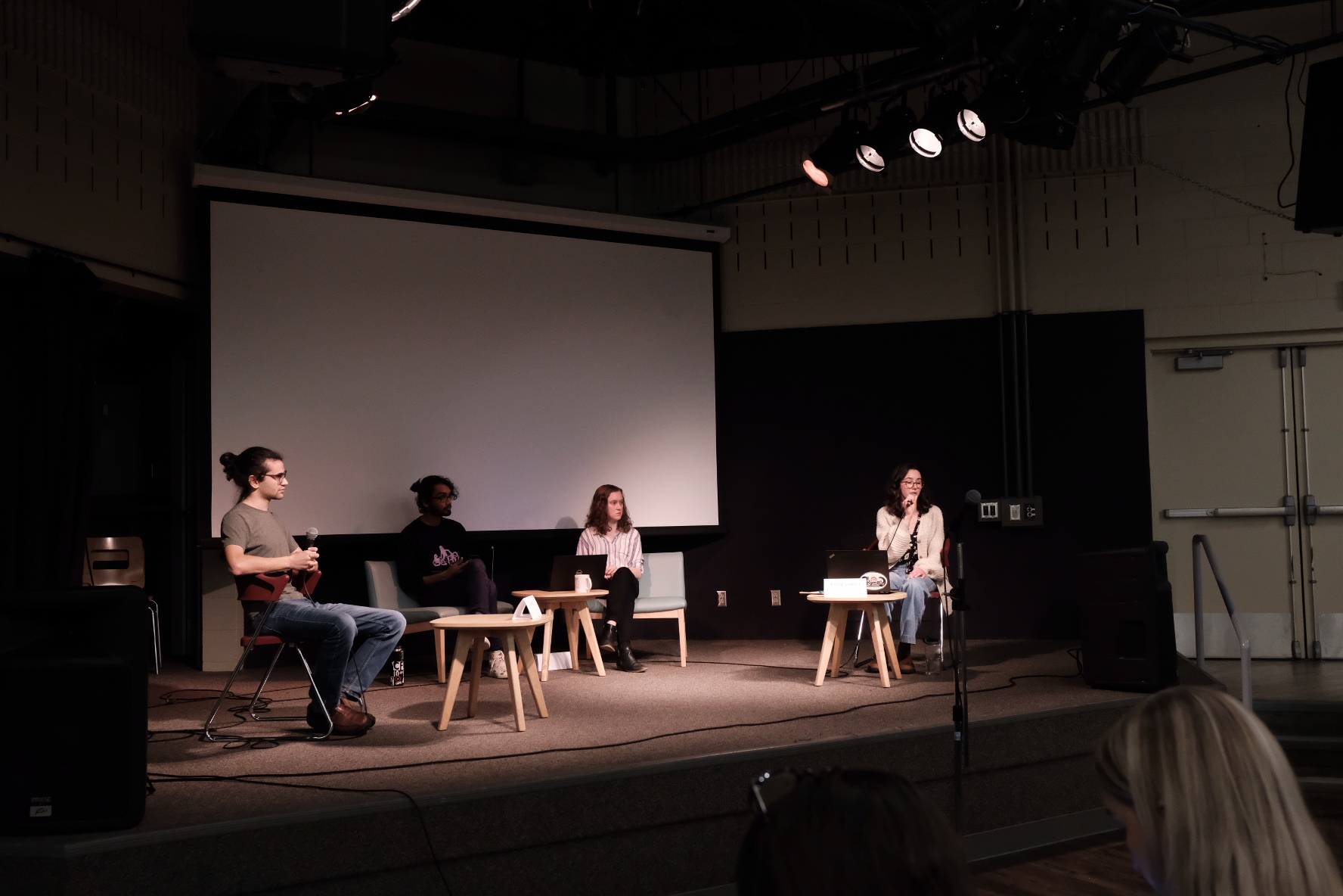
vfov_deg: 37.9
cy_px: 448
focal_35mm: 35
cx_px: 672
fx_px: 1306
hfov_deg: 54.4
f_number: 4.5
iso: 3200
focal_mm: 23
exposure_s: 1/210
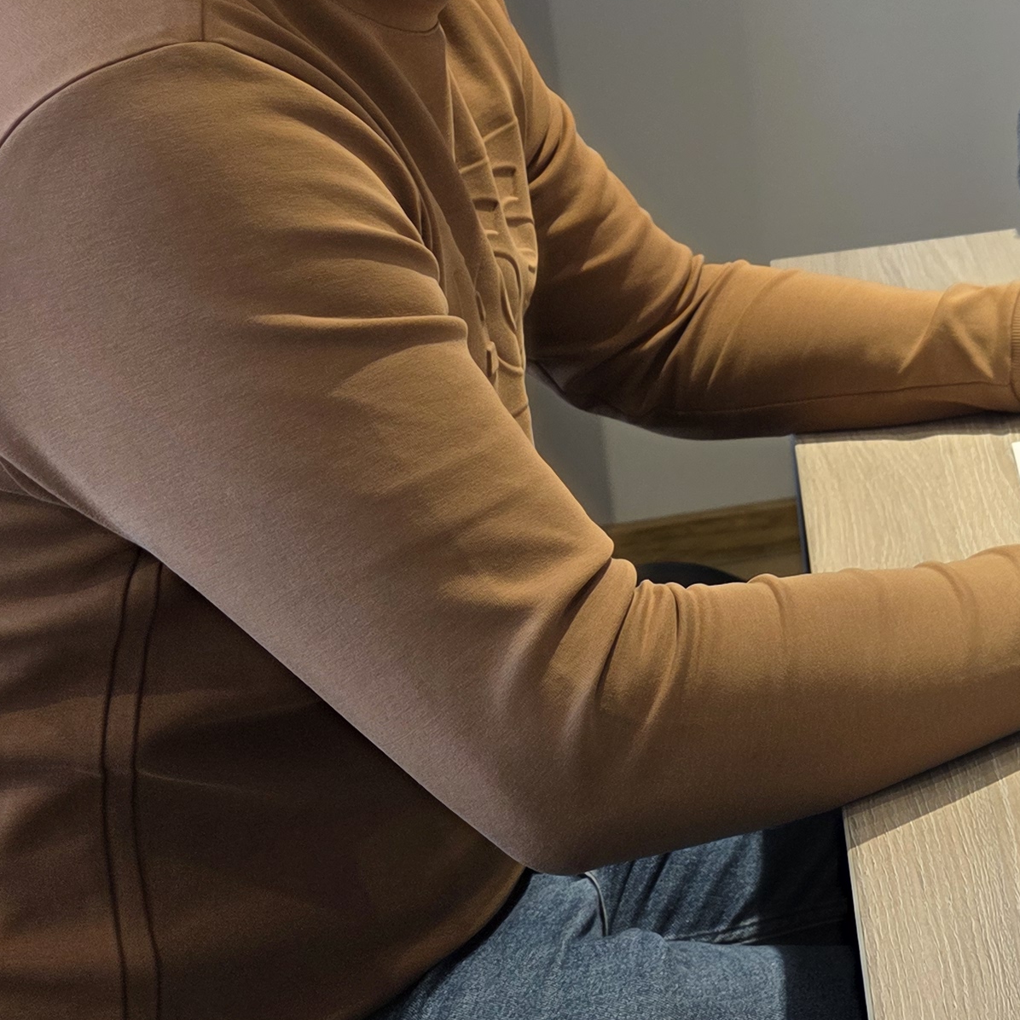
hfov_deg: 21.6
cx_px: 1494
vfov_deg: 24.5
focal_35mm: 68
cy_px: 72
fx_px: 2267
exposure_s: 1/180
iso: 100
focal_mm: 6.3
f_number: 1.7
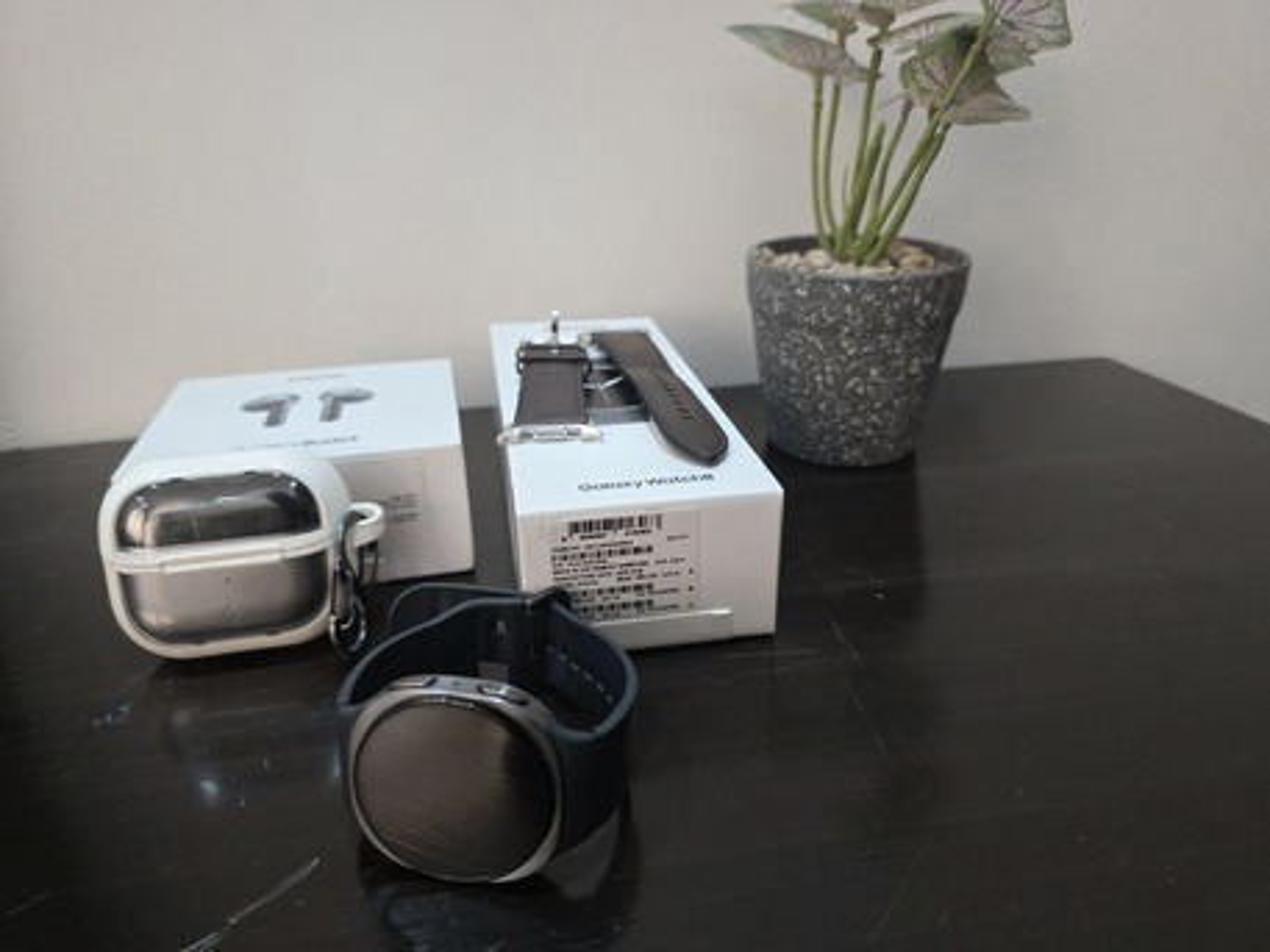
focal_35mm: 23
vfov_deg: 58.9
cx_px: 635
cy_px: 476
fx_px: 844
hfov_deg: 73.9
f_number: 1.7
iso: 500
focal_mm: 6.3
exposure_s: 1/100
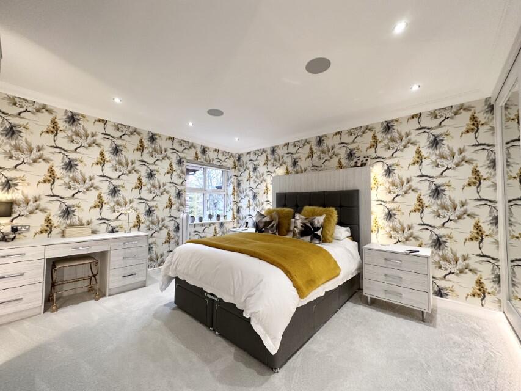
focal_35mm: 14
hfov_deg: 102.1
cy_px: 196
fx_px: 211
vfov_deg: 85.7
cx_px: 260
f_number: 2.2
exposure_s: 1/100
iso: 160
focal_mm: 2.22
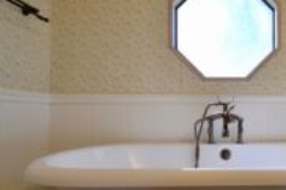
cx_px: 239
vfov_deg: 39.9
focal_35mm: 33
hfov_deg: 52.6
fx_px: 262
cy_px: 104
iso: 400
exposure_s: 1/40
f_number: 3.5
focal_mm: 10
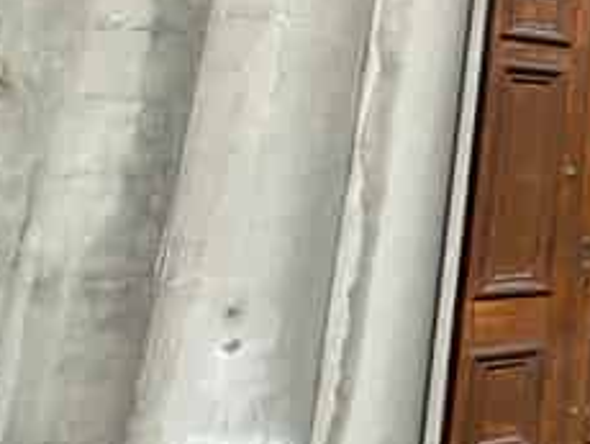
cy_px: 68
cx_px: 826
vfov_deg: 34.5
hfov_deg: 31.4
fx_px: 682
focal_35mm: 40
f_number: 2.2
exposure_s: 1/2028
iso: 50
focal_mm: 2.22
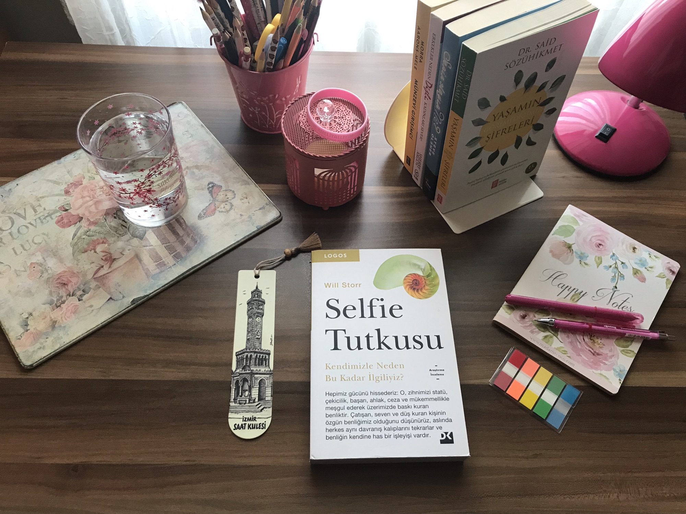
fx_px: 555
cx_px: 343
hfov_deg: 63.4
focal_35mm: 28
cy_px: 257
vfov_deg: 49.7
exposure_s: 1/33
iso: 32
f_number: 1.8
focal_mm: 3.99
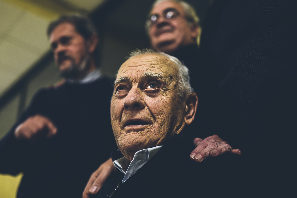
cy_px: 90
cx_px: 151
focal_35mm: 40
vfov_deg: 33.4
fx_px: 330
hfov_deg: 48.4
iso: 640
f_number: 1.4
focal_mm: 35
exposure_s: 1/100
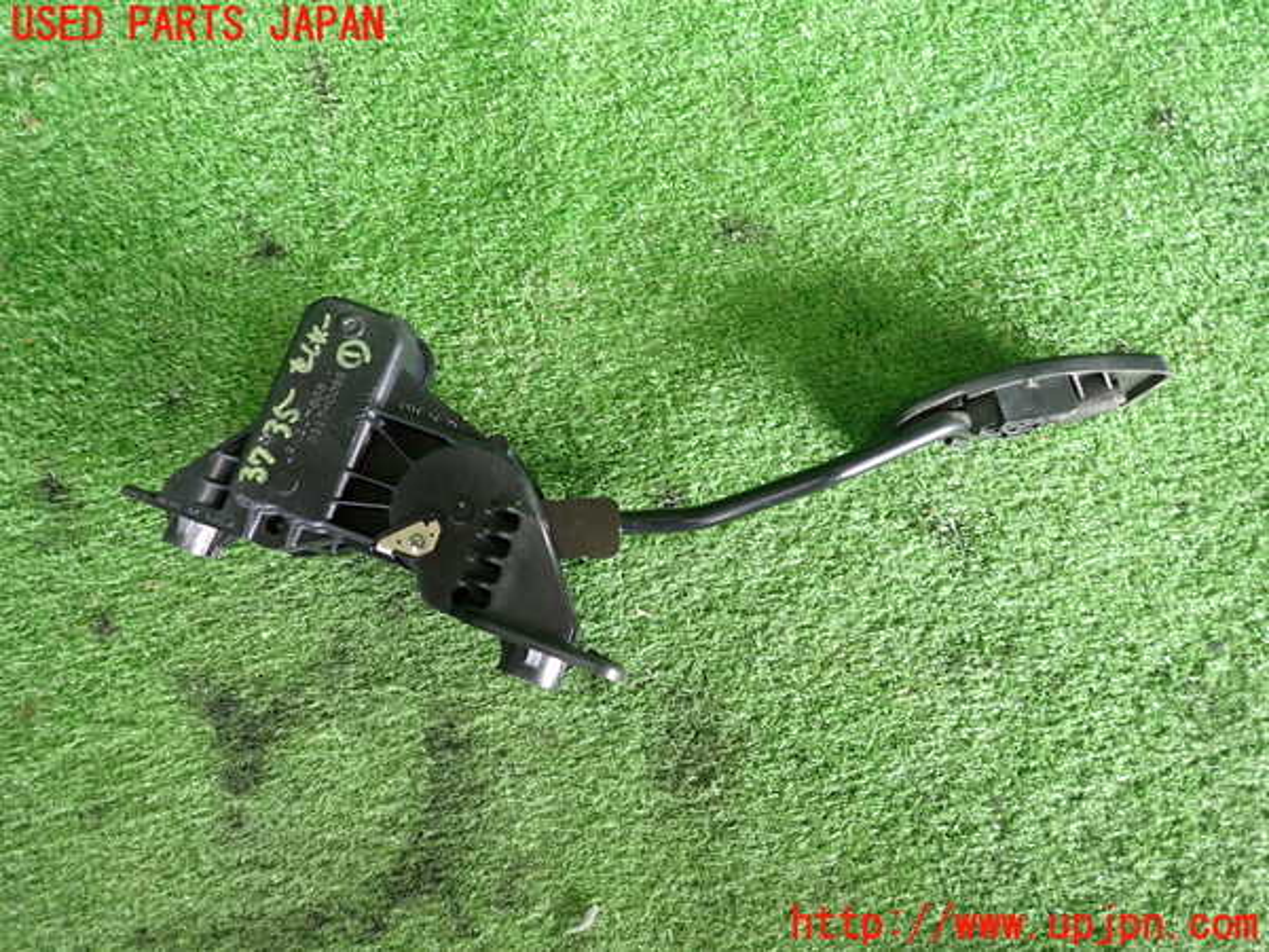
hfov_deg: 69.4
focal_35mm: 25
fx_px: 916
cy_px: 476
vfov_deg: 54.9
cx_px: 634
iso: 200
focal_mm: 4.5
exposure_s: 1/40
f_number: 2
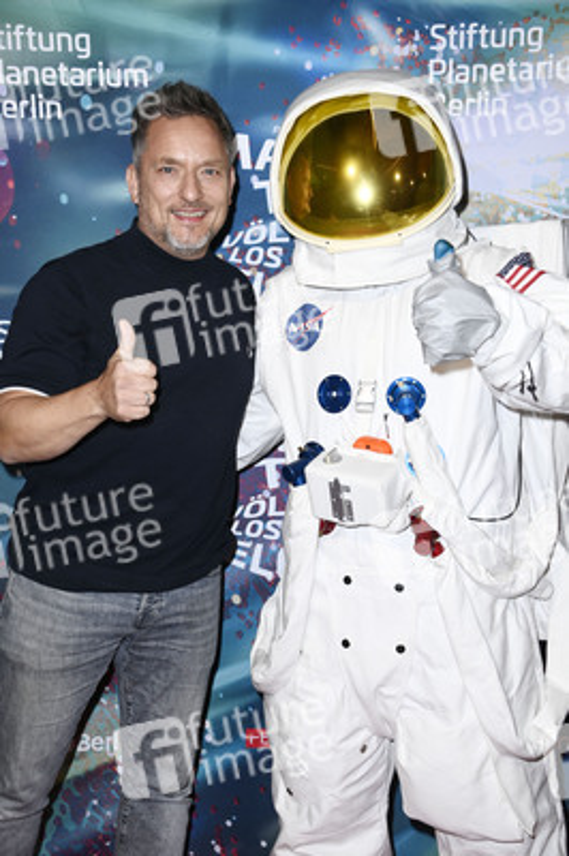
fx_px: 1377
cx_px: 284
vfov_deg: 34.5
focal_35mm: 58
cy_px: 428
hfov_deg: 23.3
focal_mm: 58
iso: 500
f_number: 5.6
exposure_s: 1/160
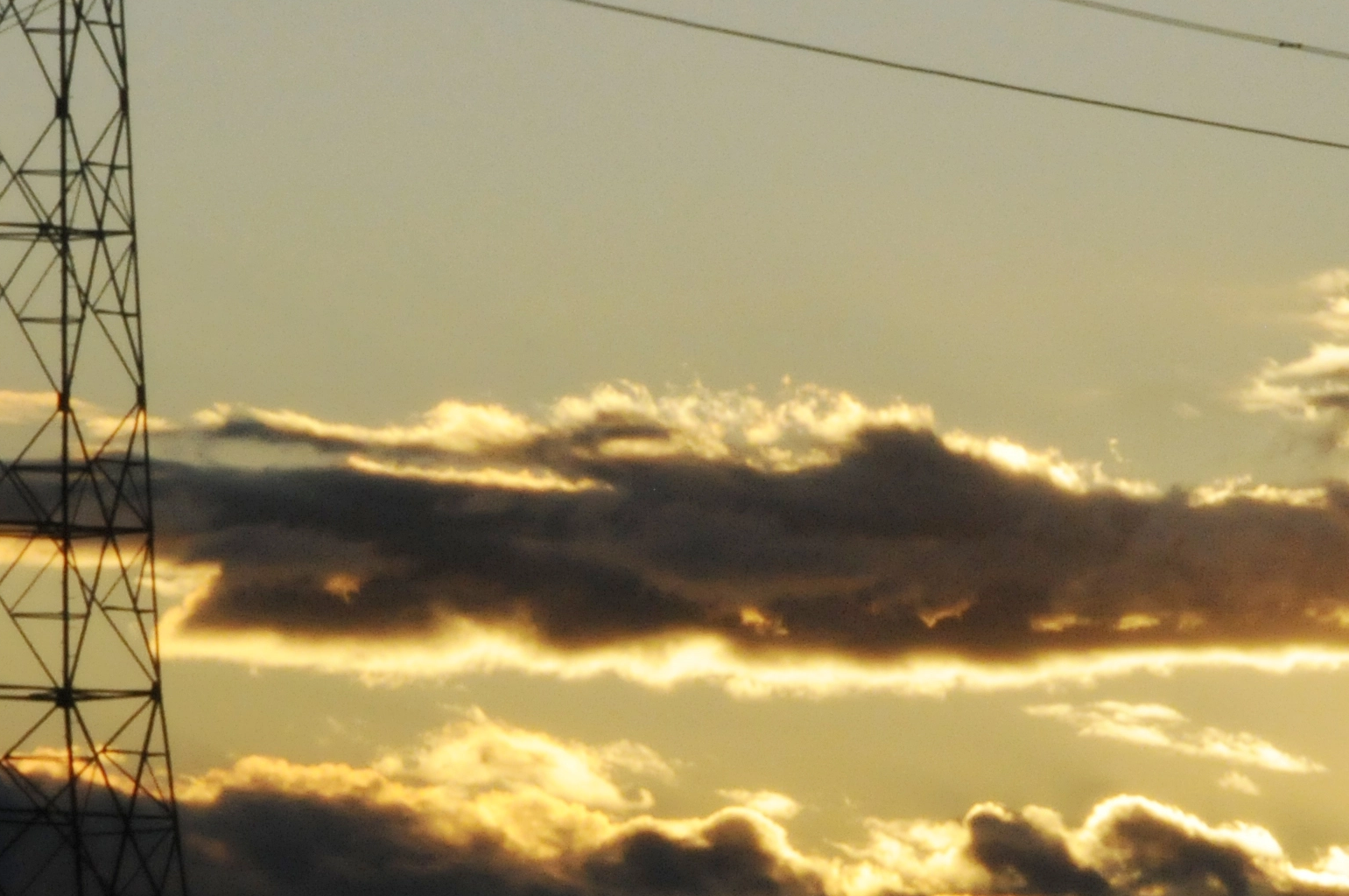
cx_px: 1177
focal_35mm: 563
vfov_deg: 2.4
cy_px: 345
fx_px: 21089
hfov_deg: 3.7
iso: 1000
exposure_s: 1/250
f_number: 40
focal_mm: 135
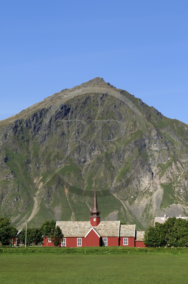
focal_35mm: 105
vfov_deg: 19.5
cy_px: 142
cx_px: 94
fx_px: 825
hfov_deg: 13.0
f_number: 9
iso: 100
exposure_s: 1/250
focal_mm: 70
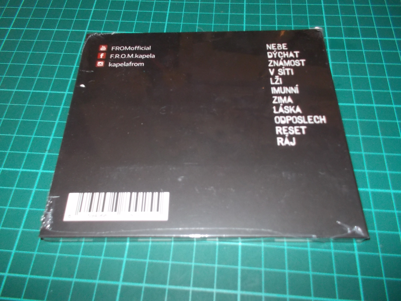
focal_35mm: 29
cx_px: 200
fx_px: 336
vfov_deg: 48.2
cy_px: 150
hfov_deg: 61.7
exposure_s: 1/30
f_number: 3.3
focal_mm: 4.1
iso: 200
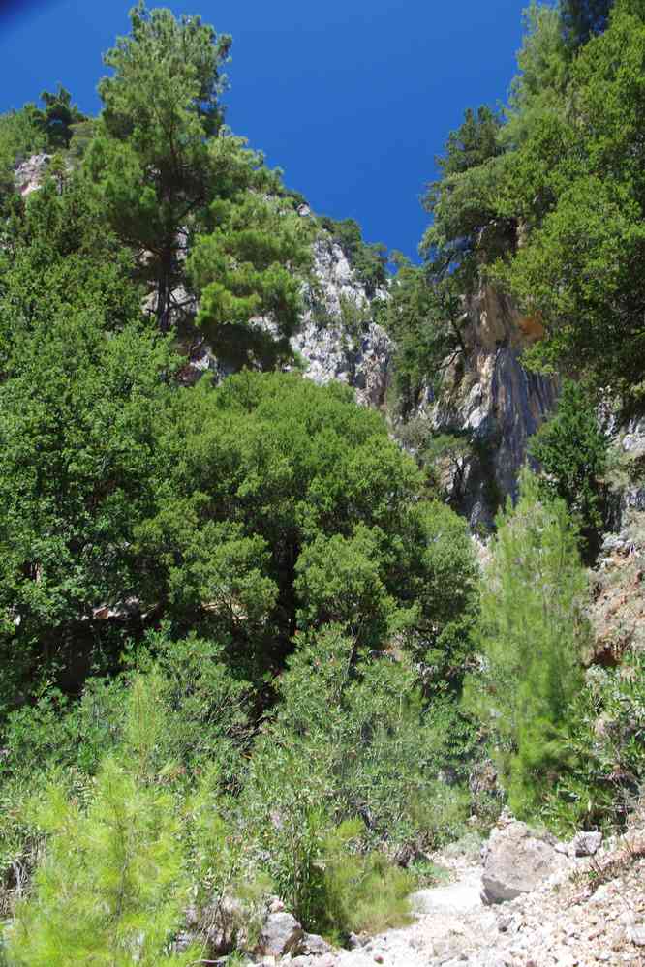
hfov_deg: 42.3
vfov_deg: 60.3
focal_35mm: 31
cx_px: 322
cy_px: 484
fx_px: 833
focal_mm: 20.6
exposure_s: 1/50
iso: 200
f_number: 9
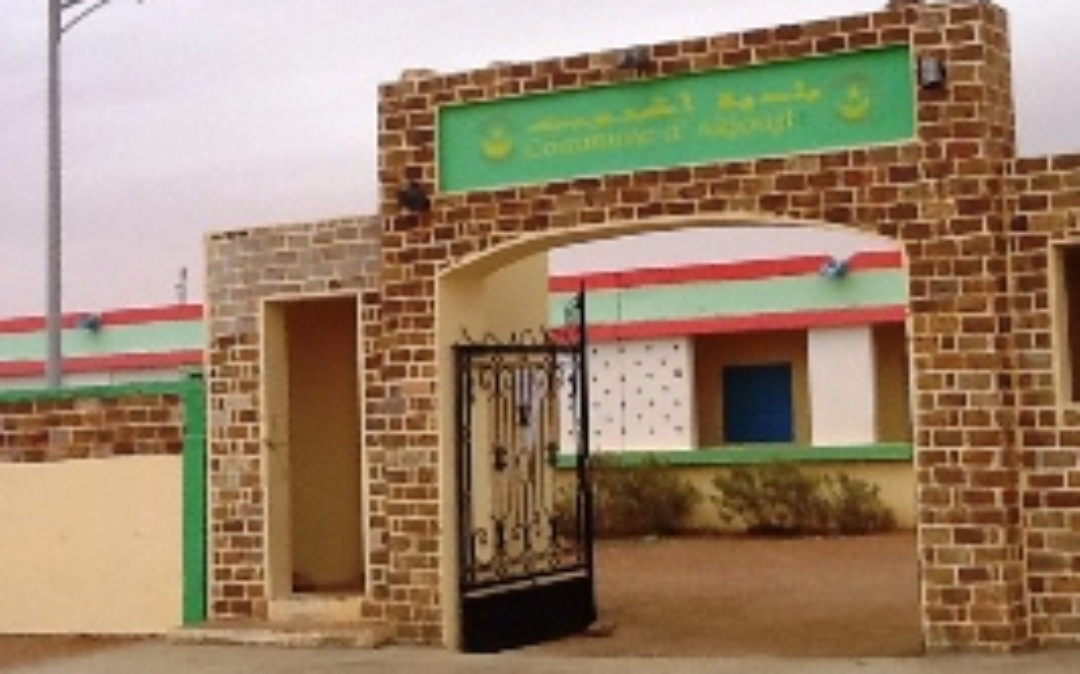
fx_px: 1883
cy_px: 235
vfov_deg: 20.2
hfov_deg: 32.0
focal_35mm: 64
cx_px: 615
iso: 40
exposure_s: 1/1486
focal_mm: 2.03
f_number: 2.4
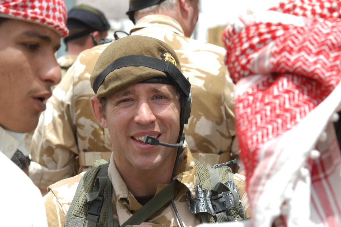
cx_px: 170
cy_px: 114
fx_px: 1419
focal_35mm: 150
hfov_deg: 13.7
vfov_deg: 9.1
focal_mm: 100
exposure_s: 1/160
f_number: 8
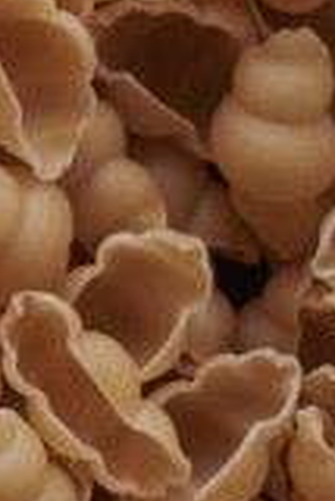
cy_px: 297
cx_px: -858
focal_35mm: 250
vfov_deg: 8.2
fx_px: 3482
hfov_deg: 5.1
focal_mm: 50
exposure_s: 1/100
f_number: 8
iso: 160
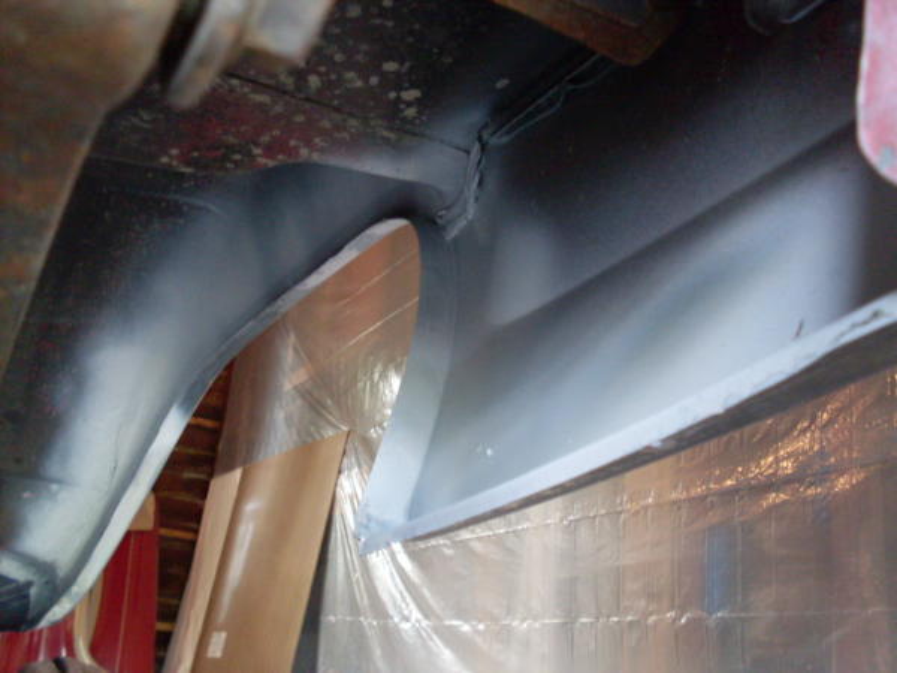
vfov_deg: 37.7
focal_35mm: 38
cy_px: 336
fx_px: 985
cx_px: 448
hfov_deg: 49.0
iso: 200
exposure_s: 1/10
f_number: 2.8
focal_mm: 6.3
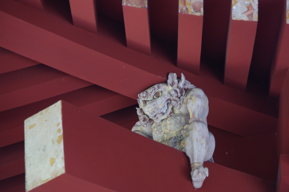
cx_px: 159
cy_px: 113
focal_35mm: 253
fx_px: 2029
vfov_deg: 5.4
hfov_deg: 8.1
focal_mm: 140
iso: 400
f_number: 6.3
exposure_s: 1/60
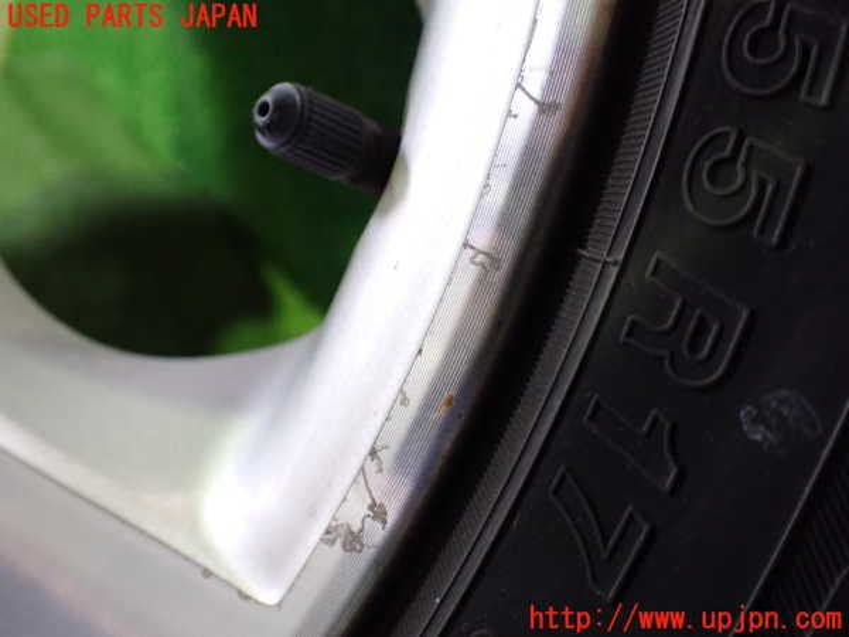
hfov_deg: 60.0
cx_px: 424
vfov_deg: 46.8
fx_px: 736
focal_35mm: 30
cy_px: 318
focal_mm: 5.4
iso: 800
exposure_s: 1/50
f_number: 2.3
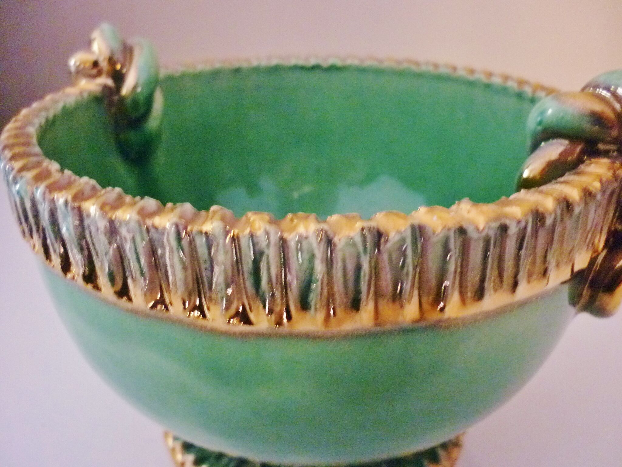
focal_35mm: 33
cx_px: 311
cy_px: 234
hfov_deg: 55.4
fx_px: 593
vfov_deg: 42.9
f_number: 2.8
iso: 400
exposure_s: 1/8
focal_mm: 5.5
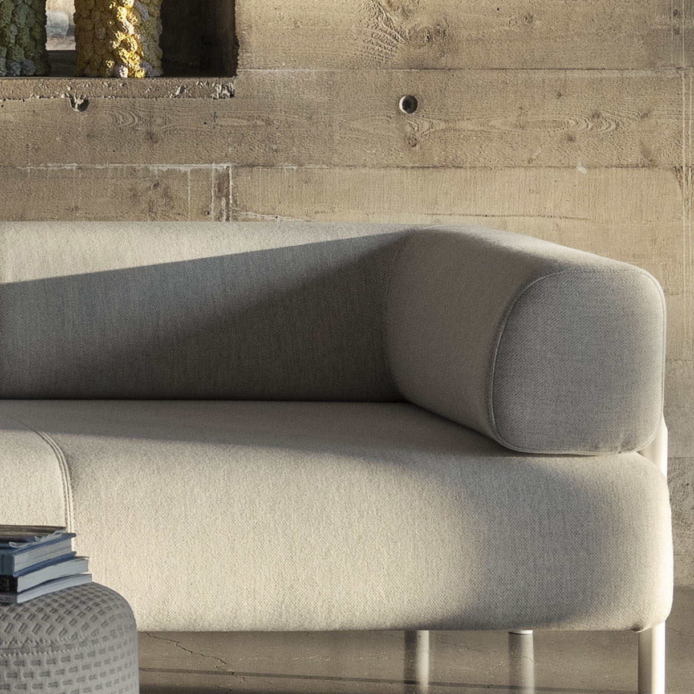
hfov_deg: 7.6
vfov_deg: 7.9
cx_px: -748
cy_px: -24
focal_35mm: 219
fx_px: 4967
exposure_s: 1/30
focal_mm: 38
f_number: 8
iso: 160
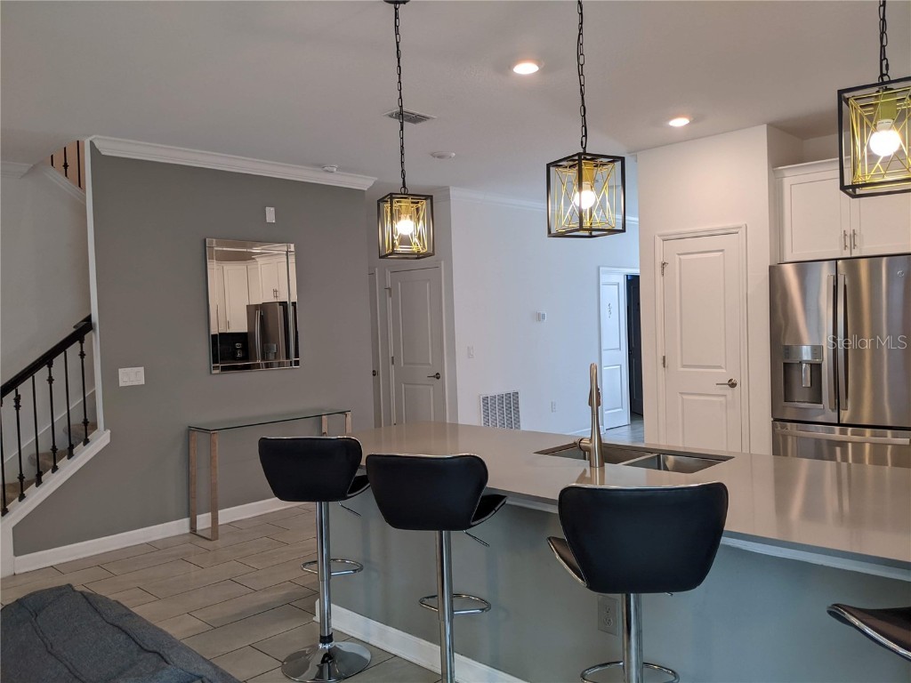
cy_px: 342
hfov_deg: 65.3
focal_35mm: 27
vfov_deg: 51.4
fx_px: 711
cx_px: 456
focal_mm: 4.44
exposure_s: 1/59.9
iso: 64
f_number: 1.8
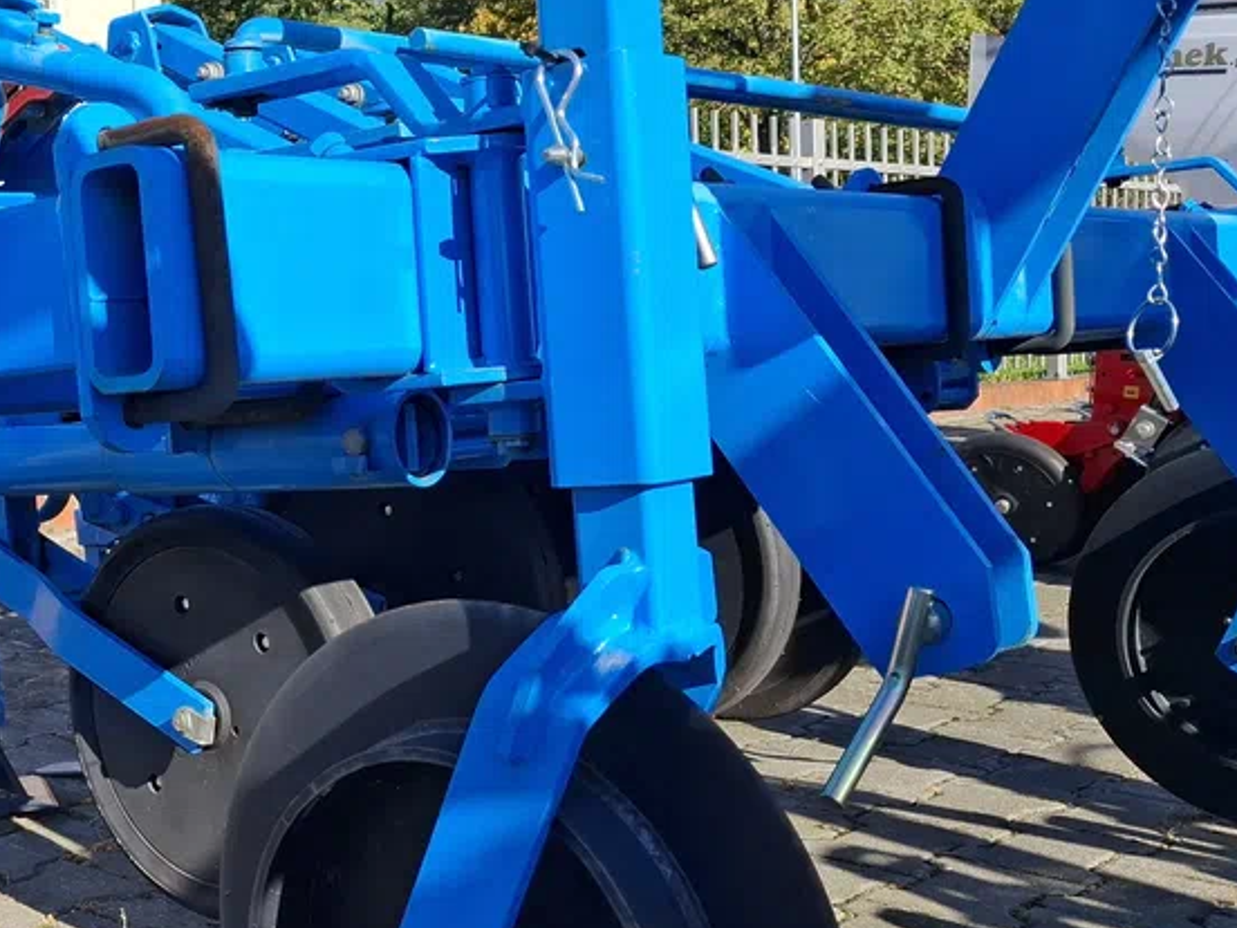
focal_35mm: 50
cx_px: 296
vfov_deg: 29.1
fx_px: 1787
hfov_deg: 37.2
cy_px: 498
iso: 50
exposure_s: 1/1721
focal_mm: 5.54
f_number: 1.8
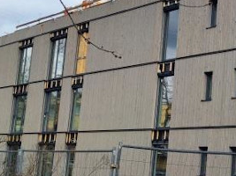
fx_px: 579
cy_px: 76
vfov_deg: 17.3
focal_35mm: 85
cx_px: 280
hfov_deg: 21.5
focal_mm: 6.72
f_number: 1.69
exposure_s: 1/2034
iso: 101
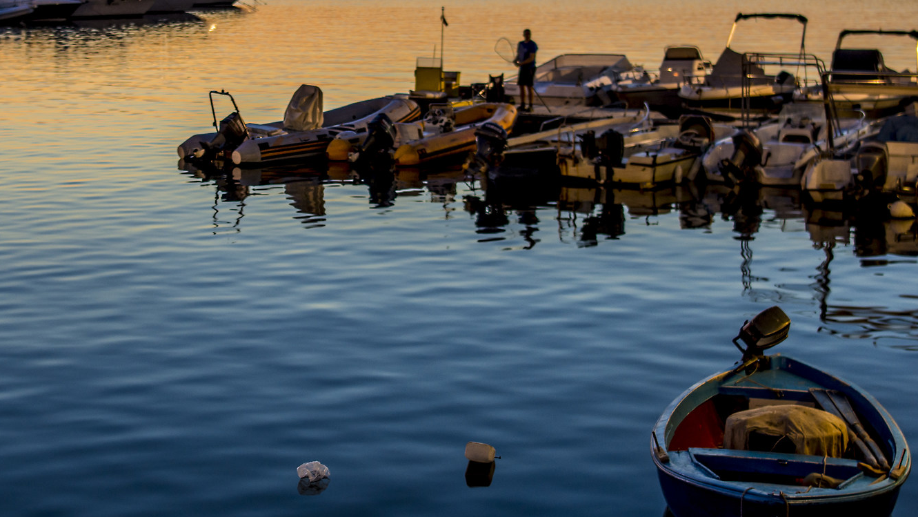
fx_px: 1655
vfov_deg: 17.6
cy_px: 110
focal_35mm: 68
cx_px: 280
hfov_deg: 30.7
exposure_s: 1/10
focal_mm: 24
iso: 160
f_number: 2
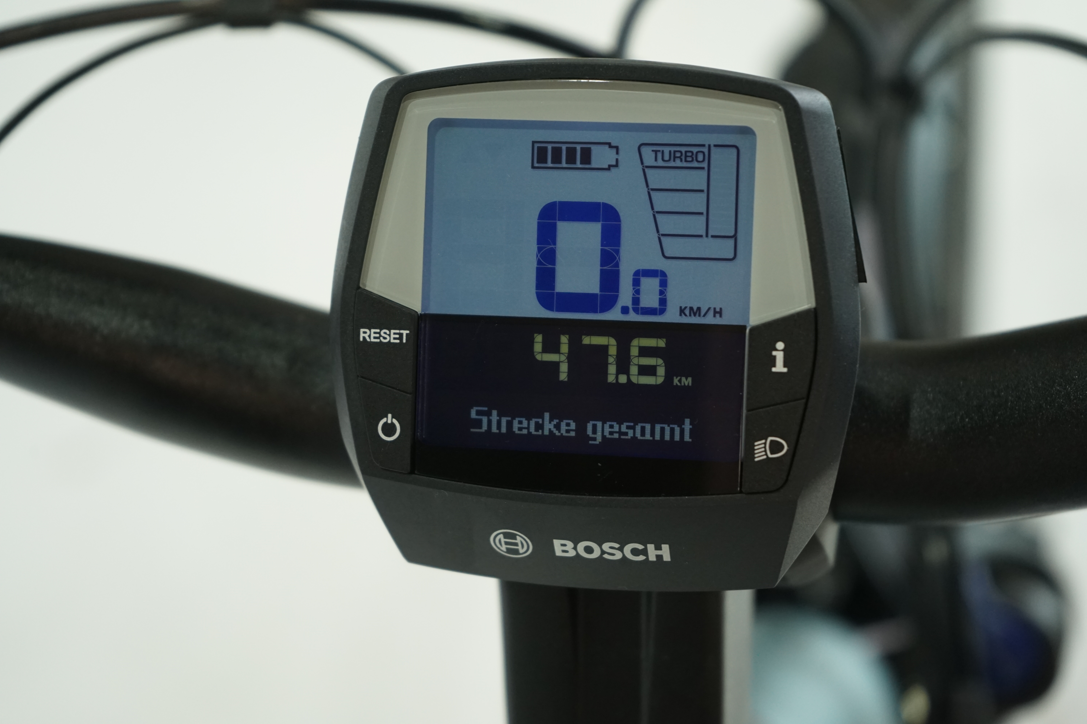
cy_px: 362
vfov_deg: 19.5
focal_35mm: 70
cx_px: 544
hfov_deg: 28.8
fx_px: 2113
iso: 1600
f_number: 5.6
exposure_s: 1/200
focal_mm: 70
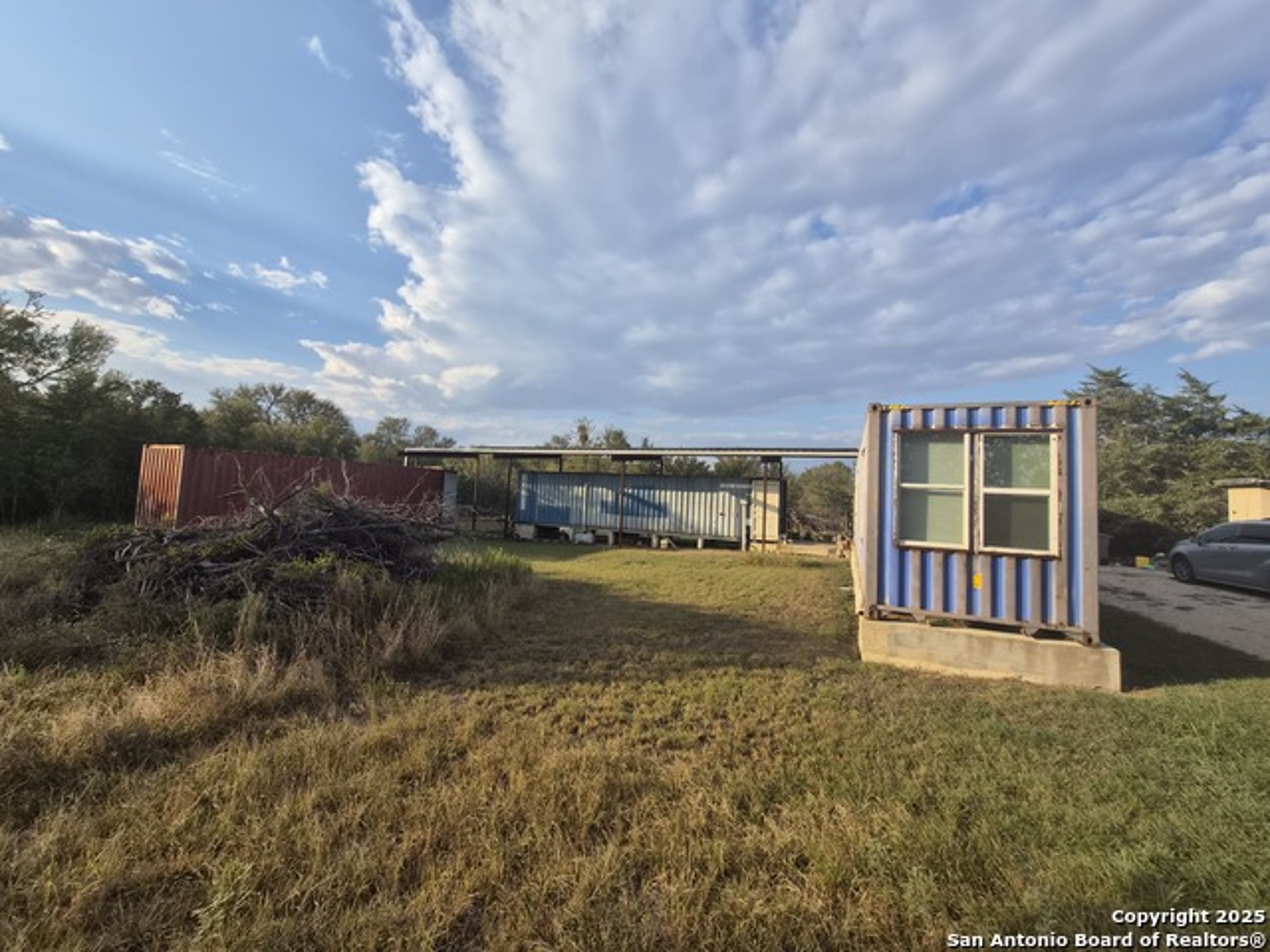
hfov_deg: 106.2
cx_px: 635
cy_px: 476
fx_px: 477
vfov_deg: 89.9
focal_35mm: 13
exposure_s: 1/816
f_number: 2.2
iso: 25
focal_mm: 1.7
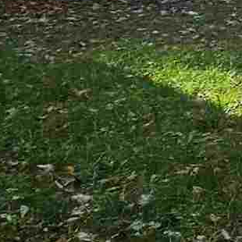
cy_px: -149
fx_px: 902
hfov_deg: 8.5
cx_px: 930
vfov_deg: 14.1
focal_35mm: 114
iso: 50
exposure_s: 1/372
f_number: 2.2
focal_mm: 2.2
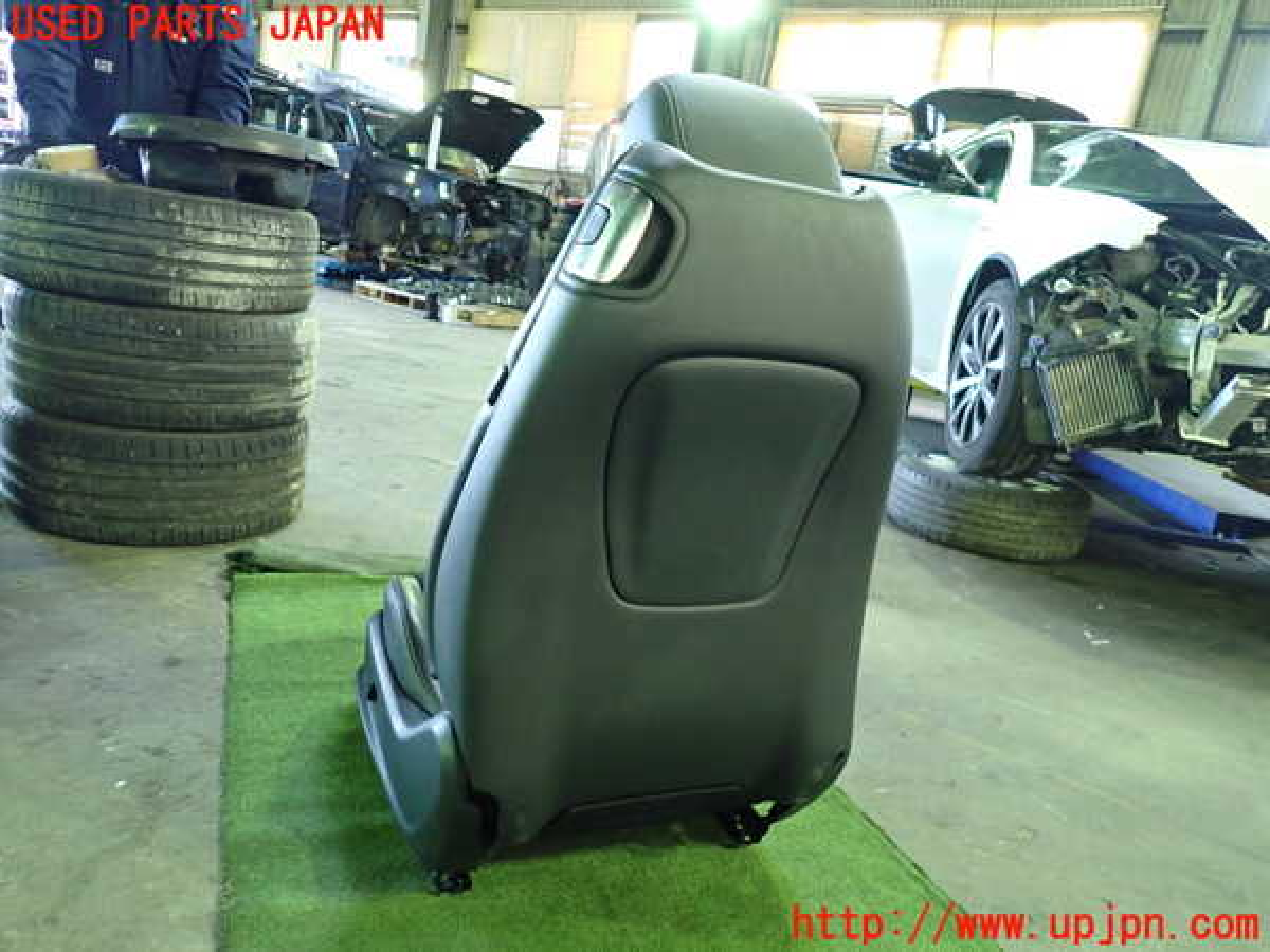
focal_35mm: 25
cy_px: 476
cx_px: 635
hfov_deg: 69.4
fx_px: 917
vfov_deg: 54.9
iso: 640
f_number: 2
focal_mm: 4.5
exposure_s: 1/30
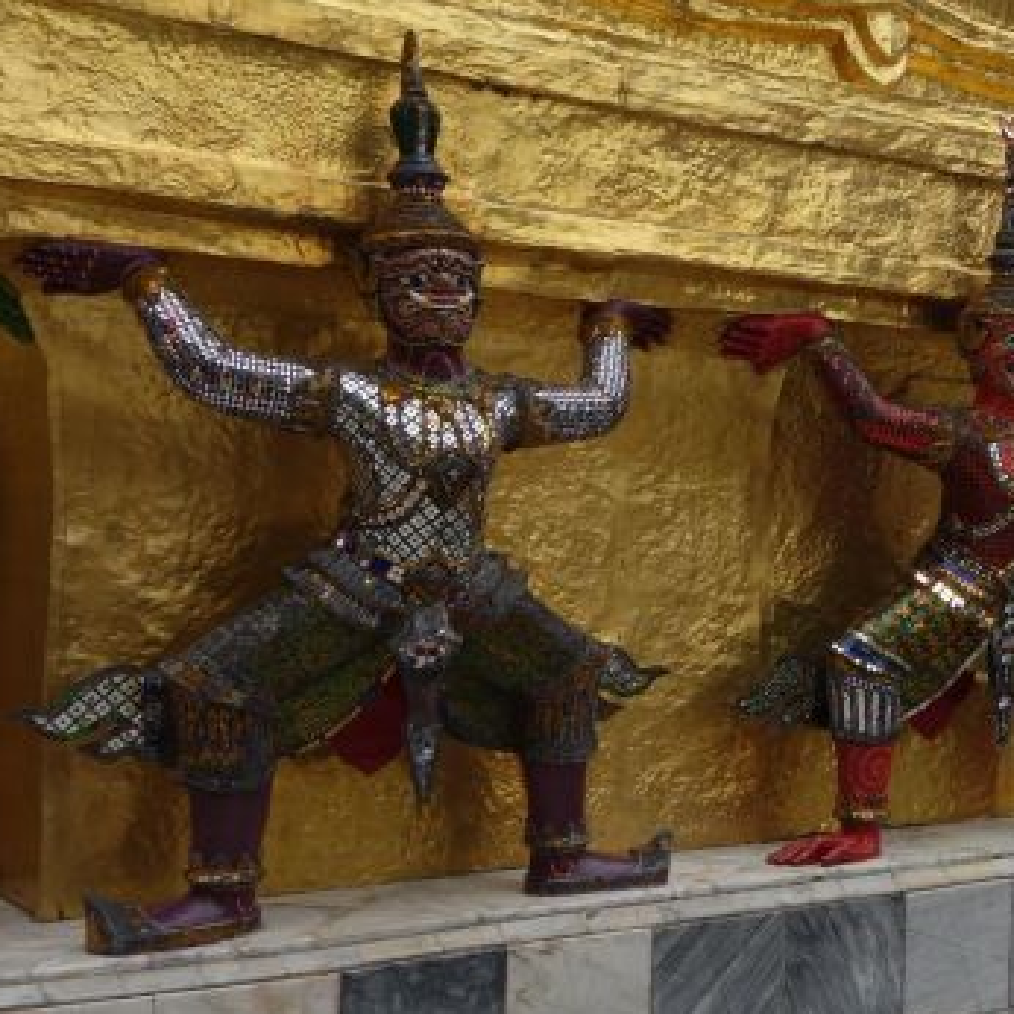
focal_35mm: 57
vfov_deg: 30.0
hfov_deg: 27.4
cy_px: 497
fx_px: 1889
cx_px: 1125
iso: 125
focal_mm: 10.77
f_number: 5.6
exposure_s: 1/320
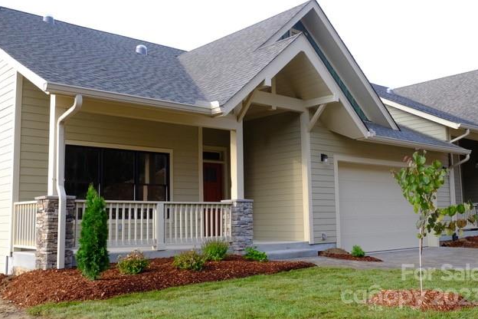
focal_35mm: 39
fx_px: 518
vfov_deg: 34.2
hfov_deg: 49.6
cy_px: 157
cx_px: 241
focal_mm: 25.4
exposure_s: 1/180
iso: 2000
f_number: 13
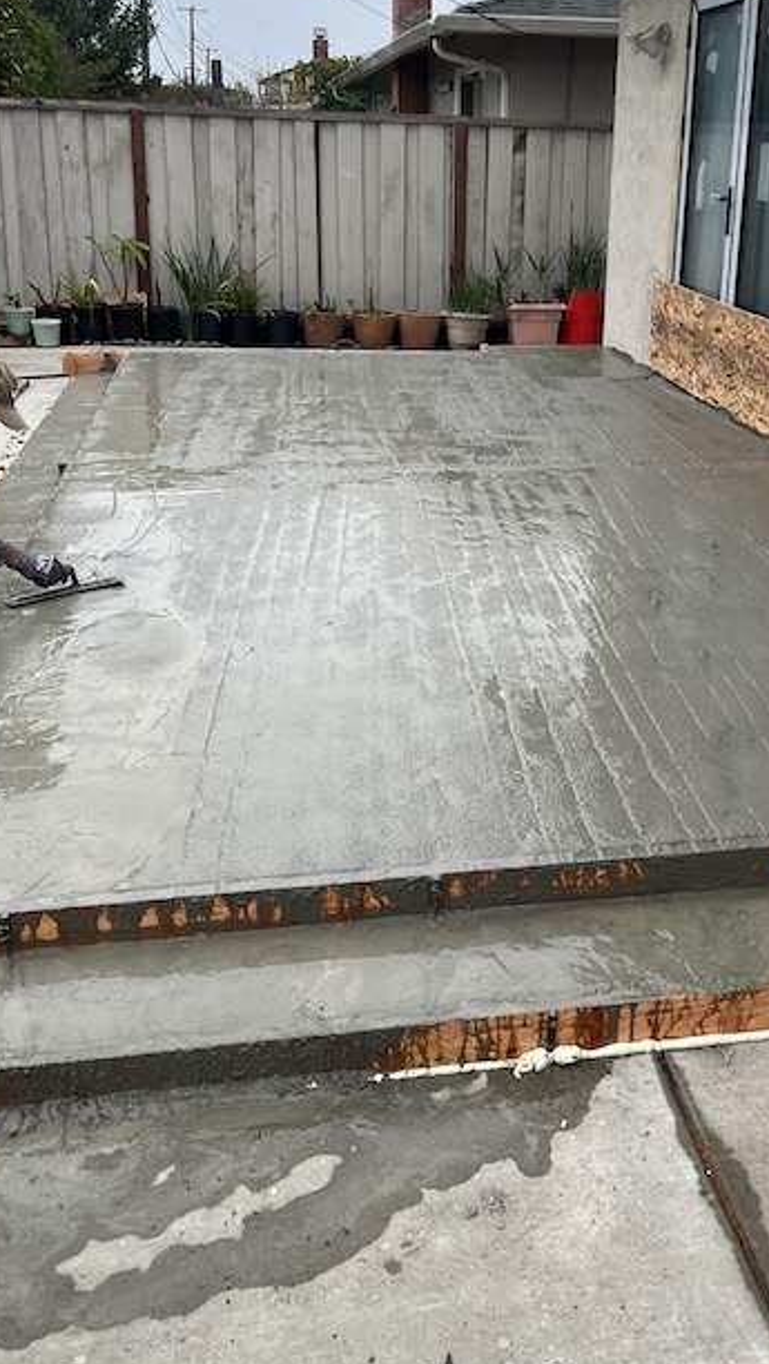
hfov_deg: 31.8
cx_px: 497
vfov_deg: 53.7
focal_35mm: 37
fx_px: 1339
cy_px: 573
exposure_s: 1/121
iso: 80
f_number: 1.5
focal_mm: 5.7
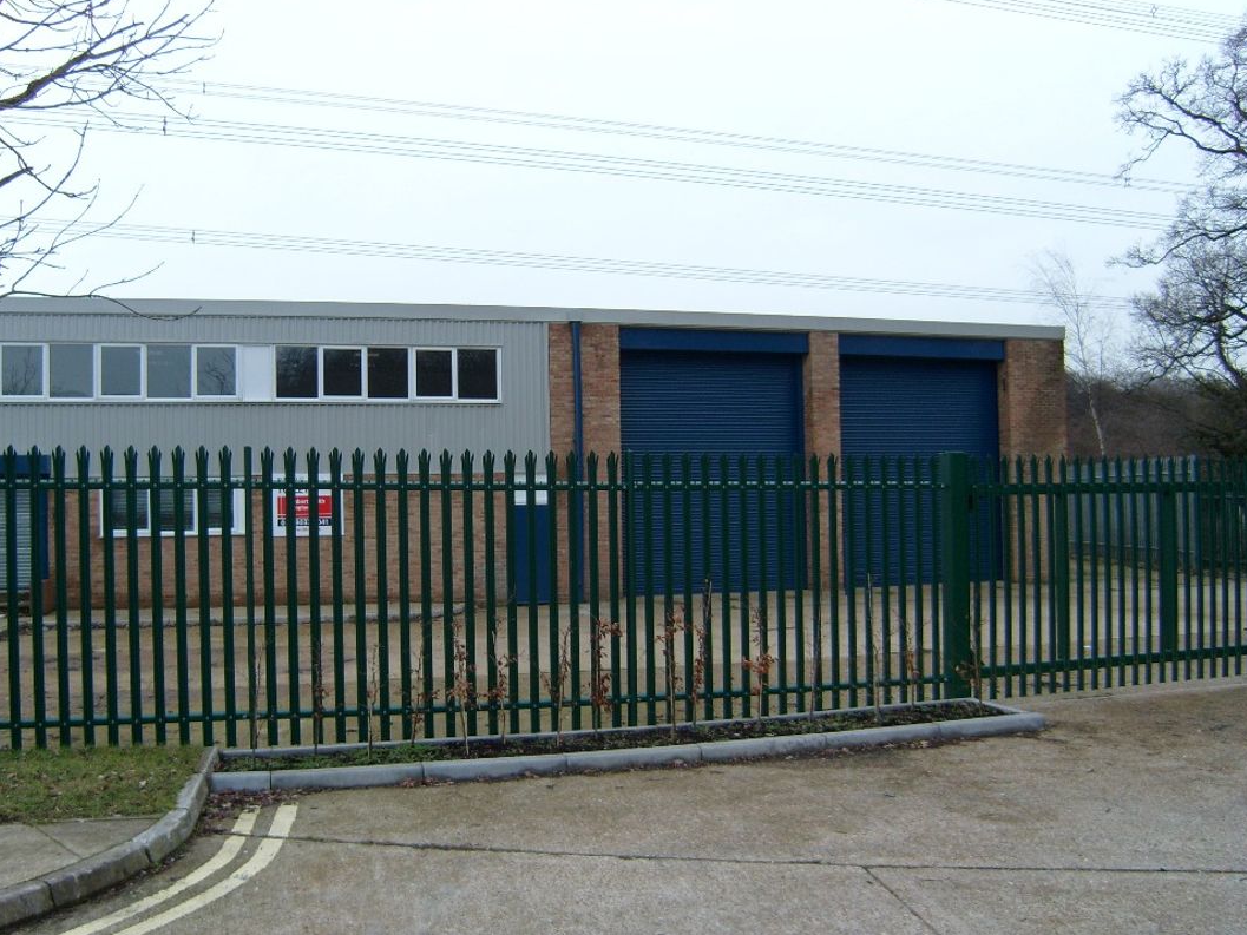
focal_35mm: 30
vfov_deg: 46.8
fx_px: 1081
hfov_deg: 59.9
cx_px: 590
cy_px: 495
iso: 80
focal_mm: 4.7
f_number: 2.8
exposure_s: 1/60
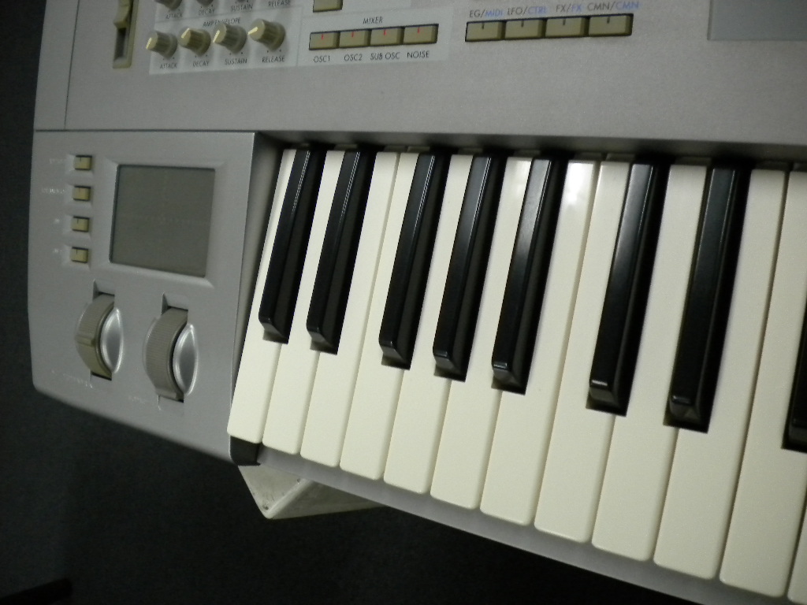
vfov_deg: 40.7
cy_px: 302
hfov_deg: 52.6
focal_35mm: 35
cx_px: 404
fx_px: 816
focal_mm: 6.3
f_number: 3.1
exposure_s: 1/40.1
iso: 400
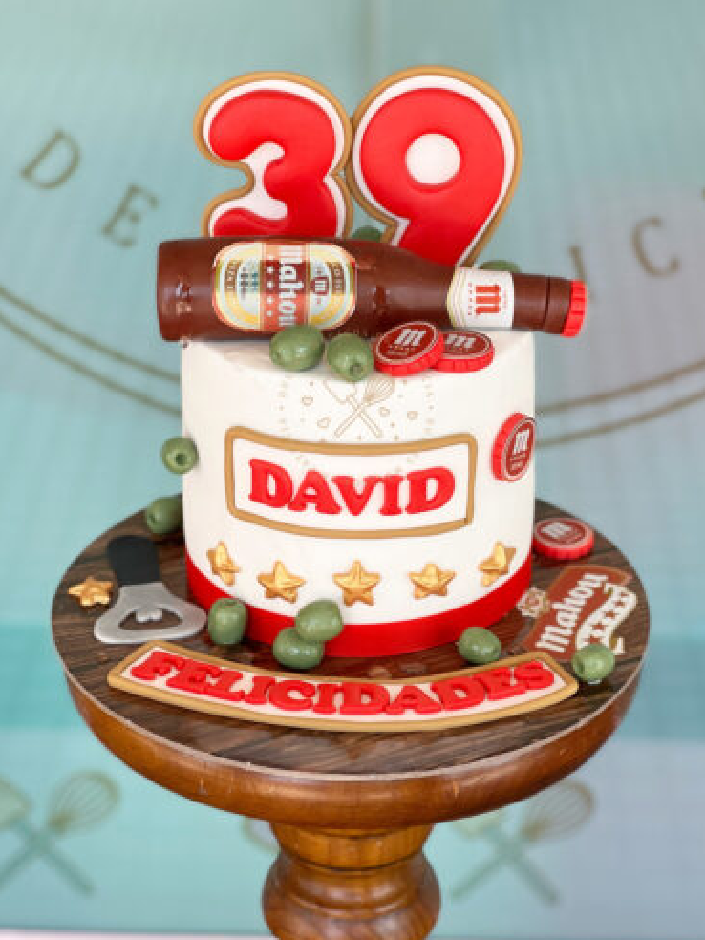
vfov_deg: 24.7
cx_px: 356
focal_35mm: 79
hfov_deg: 18.7
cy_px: 481
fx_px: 2145
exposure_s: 1/121
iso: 50
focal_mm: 9
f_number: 2.8
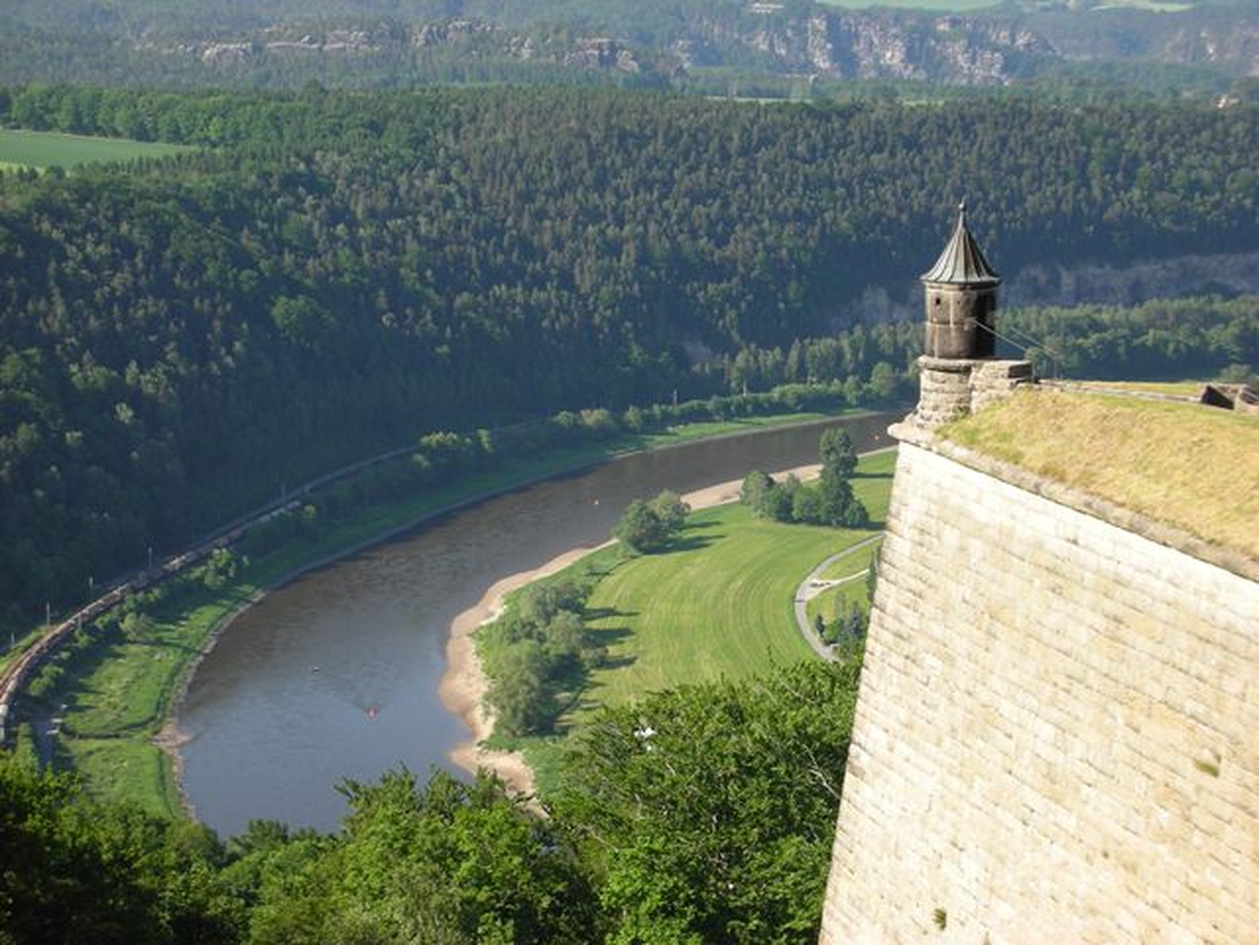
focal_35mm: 86
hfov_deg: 22.8
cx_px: 630
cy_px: 472
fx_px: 3128
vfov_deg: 17.2
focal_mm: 14.3
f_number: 4.8
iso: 50
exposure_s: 1/133
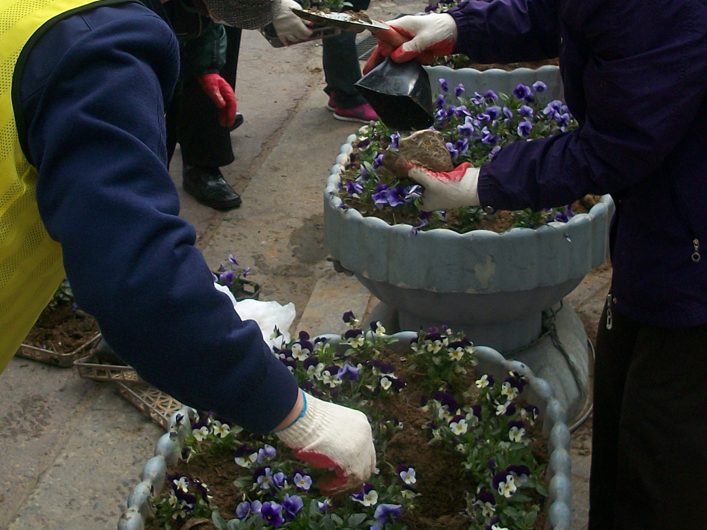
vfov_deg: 21.4
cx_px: 307
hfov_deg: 28.5
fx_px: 1389
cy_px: 115
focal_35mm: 68
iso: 80
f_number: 3.1
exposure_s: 1/500
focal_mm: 6.3
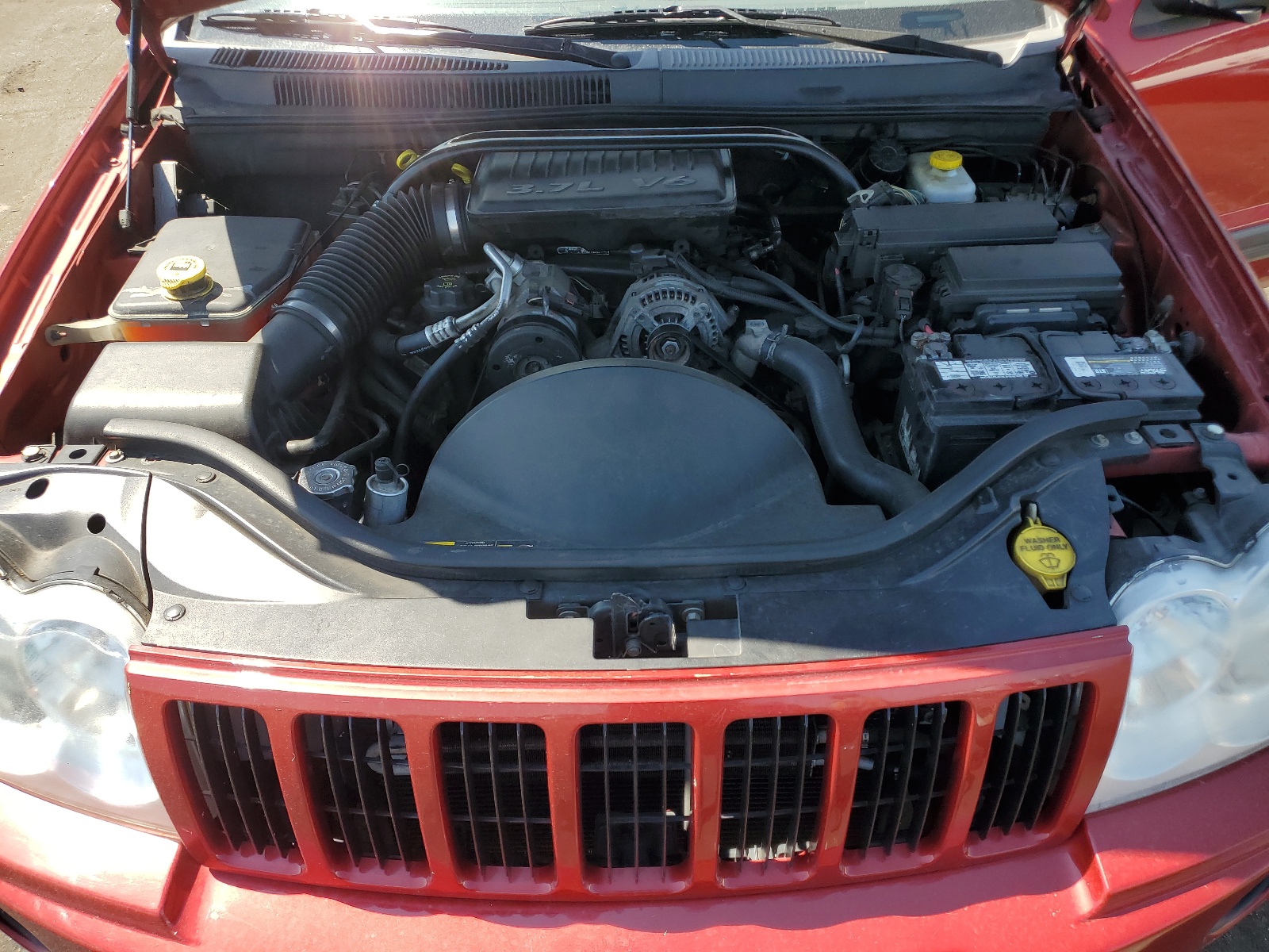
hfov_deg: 67.3
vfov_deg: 53.1
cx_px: 634
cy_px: 476
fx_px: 953
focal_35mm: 26
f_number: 1.5
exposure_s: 1/909
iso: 50
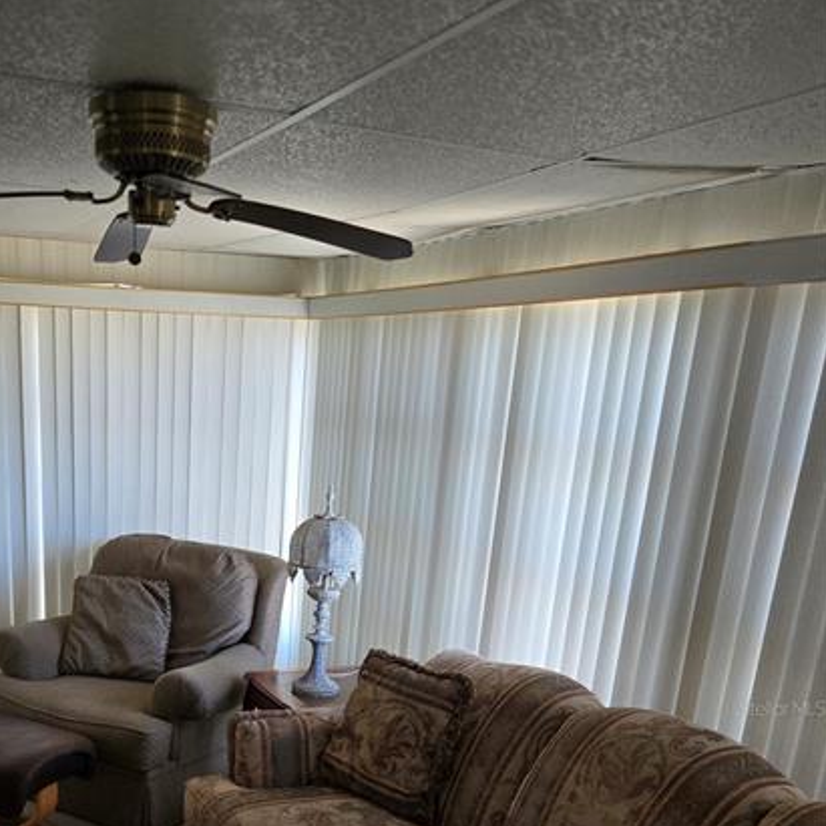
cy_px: 707
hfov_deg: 43.0
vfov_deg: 41.2
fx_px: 1026
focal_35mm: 38
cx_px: 251
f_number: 1.8
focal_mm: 5.4
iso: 320
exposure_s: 1/120
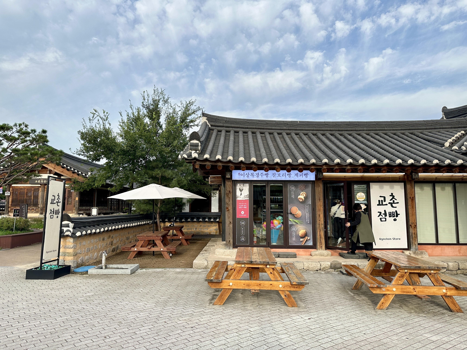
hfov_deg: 71.6
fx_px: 324
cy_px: 175
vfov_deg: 56.8
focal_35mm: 24
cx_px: 234
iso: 80
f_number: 1.78
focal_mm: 6.86
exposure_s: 1/1587
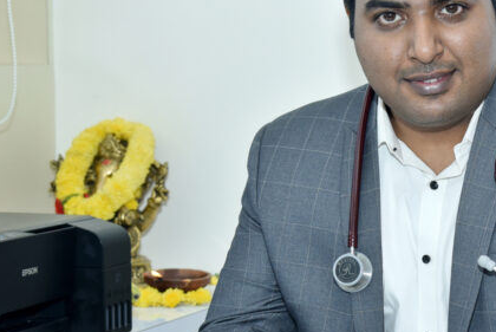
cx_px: 432
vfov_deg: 11.7
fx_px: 1614
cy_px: 195
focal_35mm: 117
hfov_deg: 17.3
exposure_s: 1/125
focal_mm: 48
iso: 640
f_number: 5.6
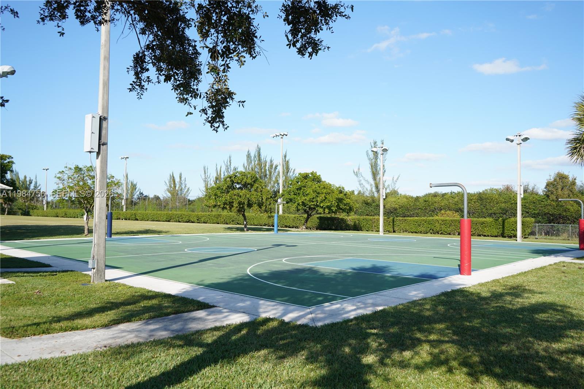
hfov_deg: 65.5
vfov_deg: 46.4
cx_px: 292
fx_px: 454
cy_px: 194
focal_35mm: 28
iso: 100
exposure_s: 1/320
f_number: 5.6
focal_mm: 28
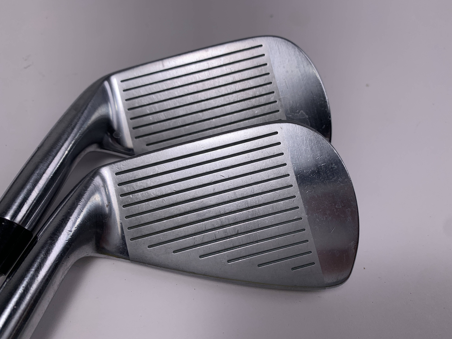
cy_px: 170
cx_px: 226
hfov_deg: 67.3
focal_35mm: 26
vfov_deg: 53.1
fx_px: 339
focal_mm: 4.25
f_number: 1.8
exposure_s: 1/981
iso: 25
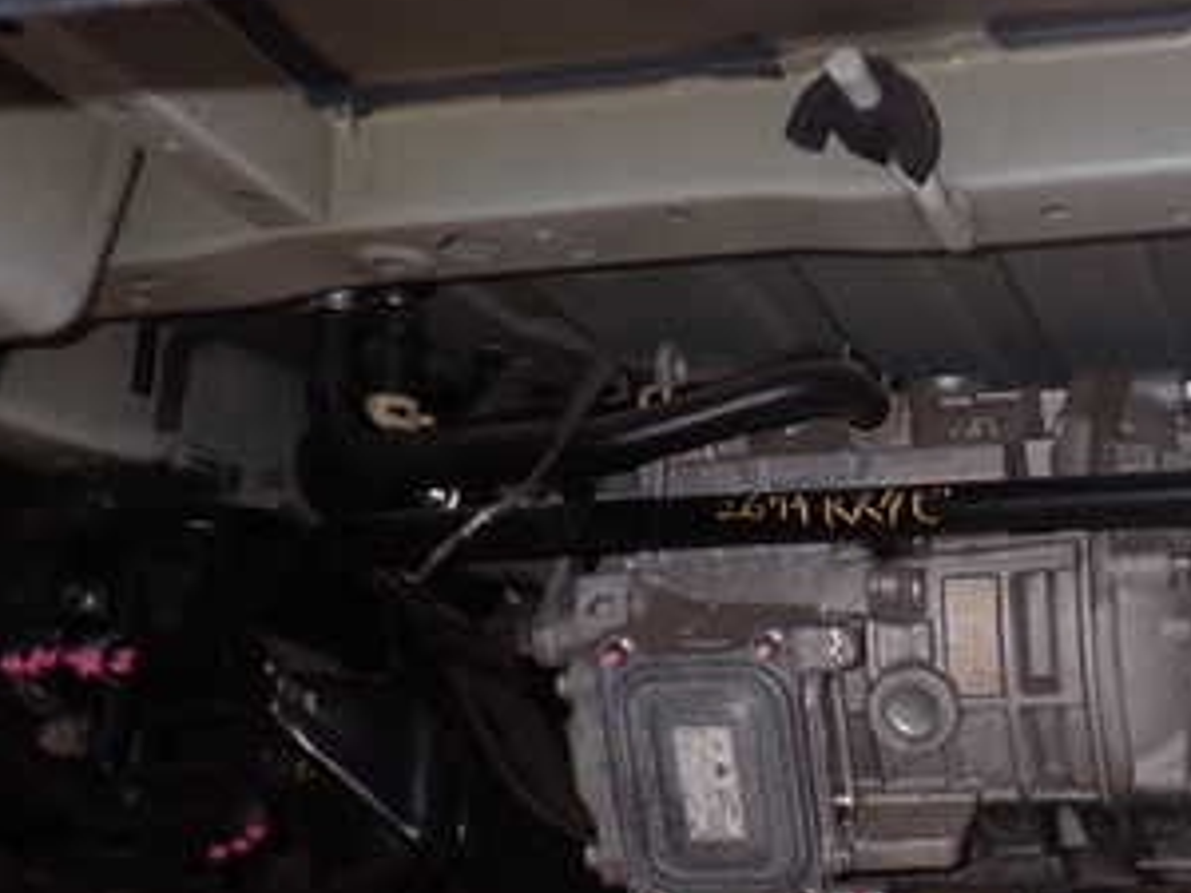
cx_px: 992
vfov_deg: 24.4
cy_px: 385
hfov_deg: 31.2
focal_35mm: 60
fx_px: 2064
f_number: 2.3
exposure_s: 1/30
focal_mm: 5.4
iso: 200
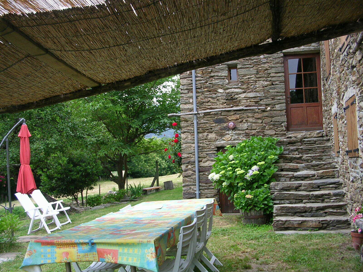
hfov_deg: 49.0
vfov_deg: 37.7
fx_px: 398
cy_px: 136
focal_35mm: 38
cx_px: 182
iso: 50
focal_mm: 5.8
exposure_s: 1/84.9
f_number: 2.8
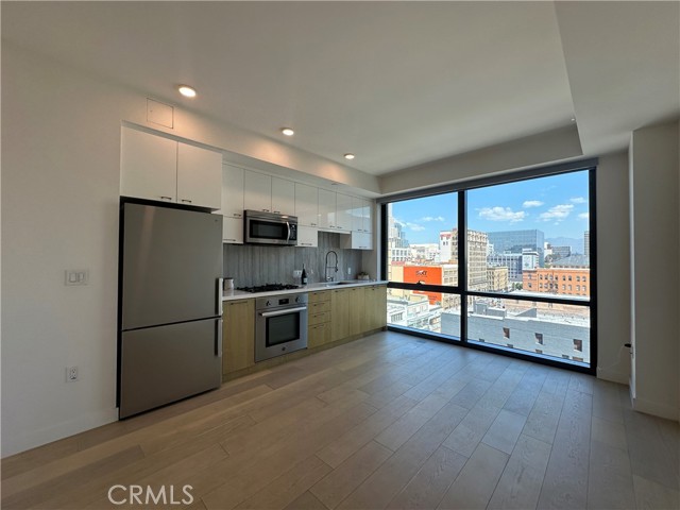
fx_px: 275
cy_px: 255
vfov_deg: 85.7
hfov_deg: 102.1
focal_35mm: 14
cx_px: 340
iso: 40
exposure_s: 1/331
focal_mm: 2.22
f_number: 2.2
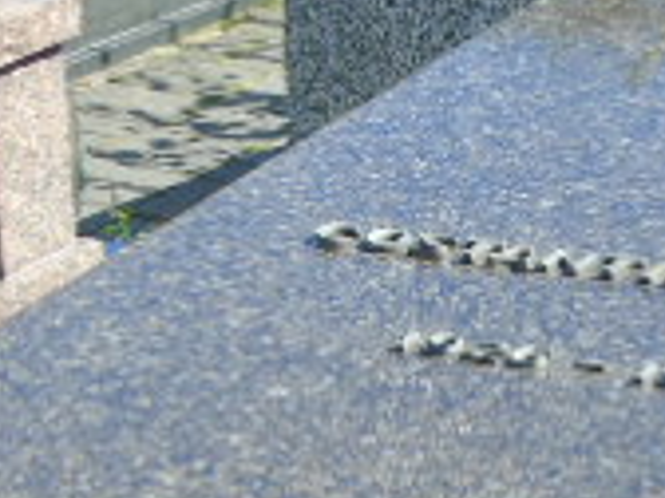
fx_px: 3362
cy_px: 739
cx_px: 471
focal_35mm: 175
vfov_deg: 8.3
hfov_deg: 11.3
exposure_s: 1/200
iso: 80
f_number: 4.1
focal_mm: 8.2
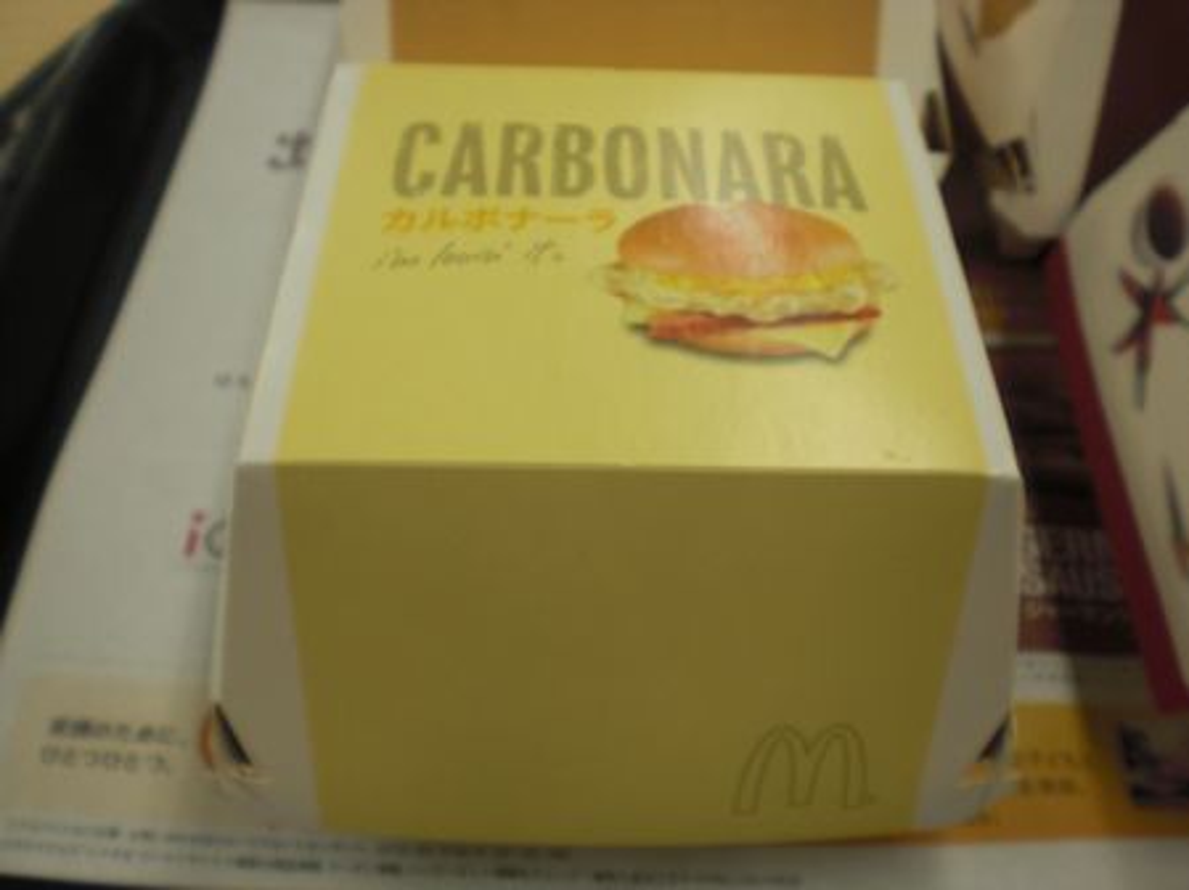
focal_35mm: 38
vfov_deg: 37.7
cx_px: 594
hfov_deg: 49.0
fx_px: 1304
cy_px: 445
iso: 100
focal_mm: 6.3
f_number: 3.1
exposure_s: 1/80
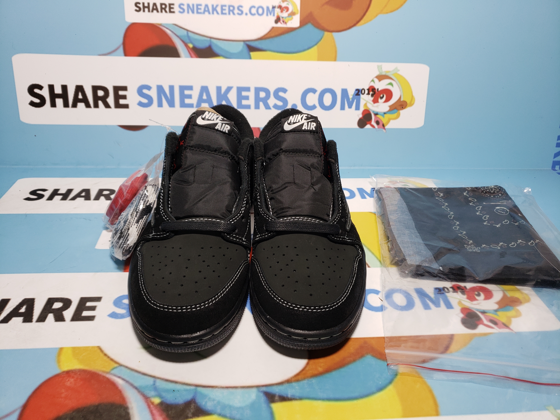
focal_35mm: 26
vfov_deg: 53.1
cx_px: 280
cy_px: 210
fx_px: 421
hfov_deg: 67.3
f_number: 1.5
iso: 50
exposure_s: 1/344
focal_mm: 4.3
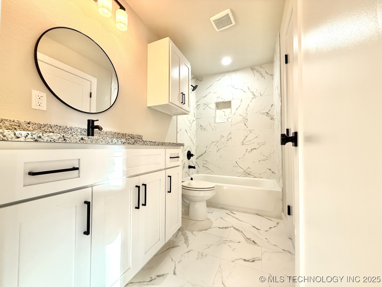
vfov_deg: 85.7
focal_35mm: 14
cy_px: 144
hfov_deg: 102.1
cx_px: 191
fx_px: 154
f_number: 2.2
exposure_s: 1/120
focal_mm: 2.22
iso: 320
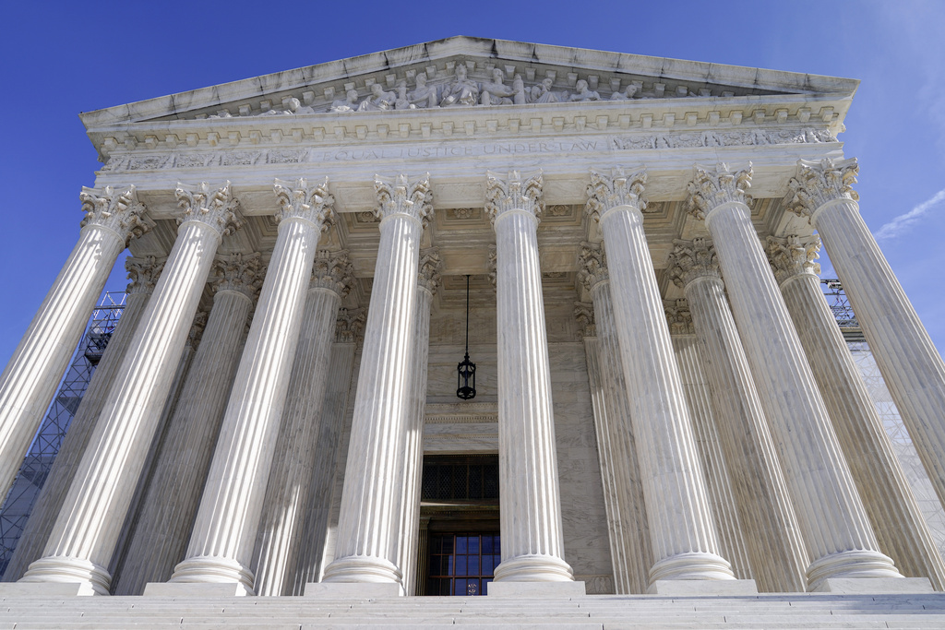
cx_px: 472
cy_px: 315
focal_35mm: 24
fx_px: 630
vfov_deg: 53.1
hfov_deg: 73.7
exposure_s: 1/1250
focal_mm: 24
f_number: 4
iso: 100
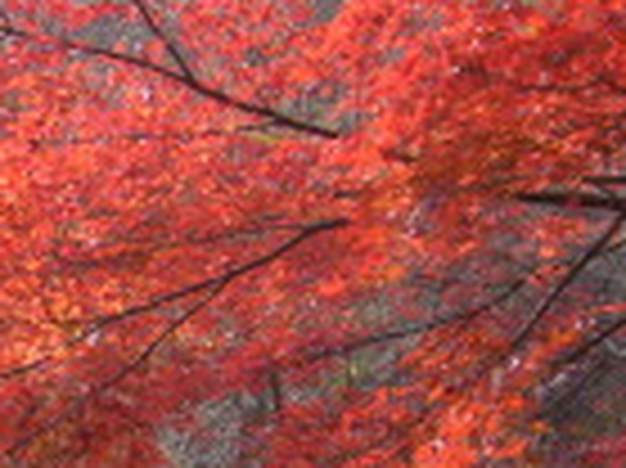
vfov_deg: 14.5
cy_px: 400
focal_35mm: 101
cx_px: -225
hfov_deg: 18.0
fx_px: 1825
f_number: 2.8
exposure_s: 1/200
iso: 80
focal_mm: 5.8
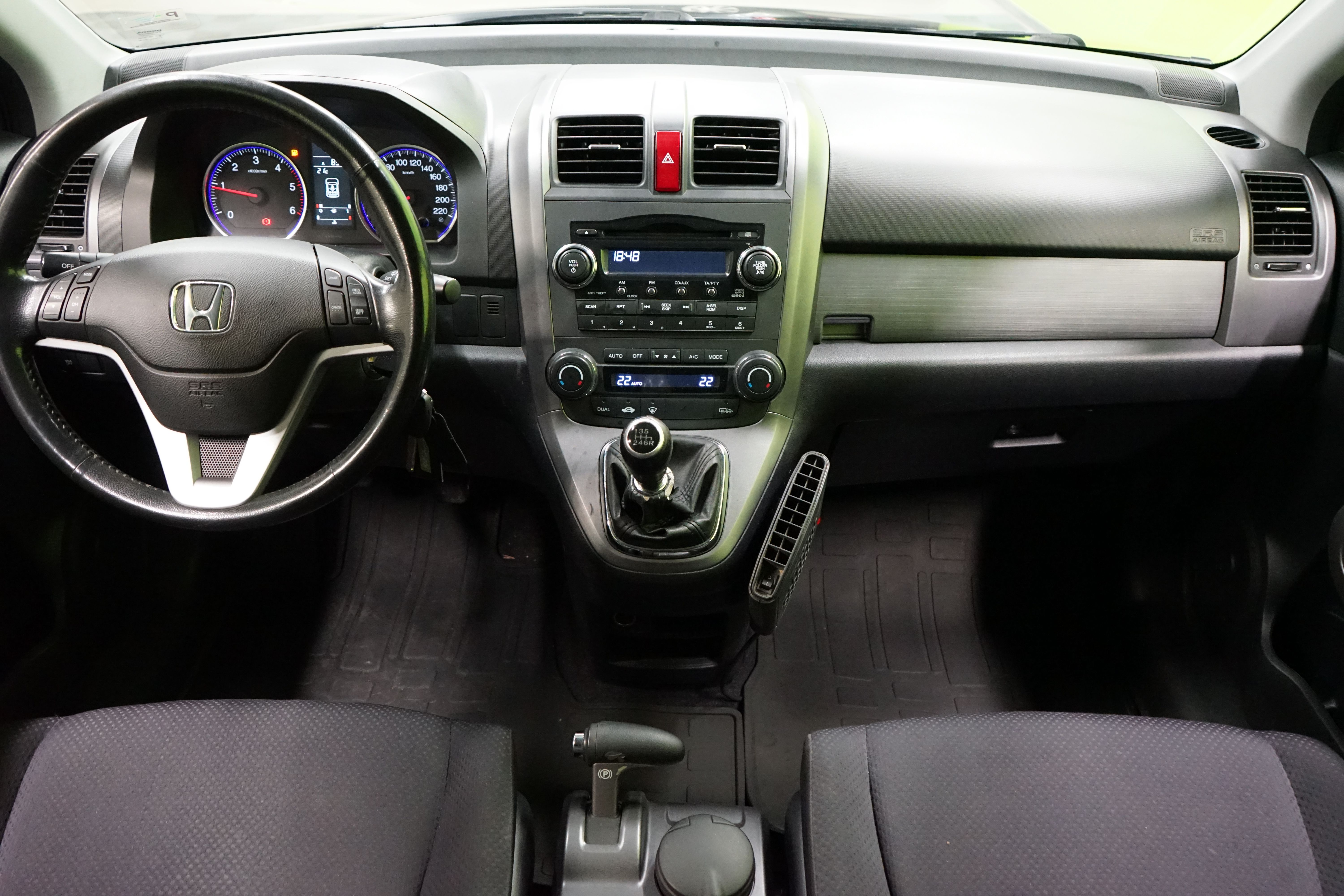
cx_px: 672
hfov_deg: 65.5
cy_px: 448
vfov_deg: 46.4
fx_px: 1045
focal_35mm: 28
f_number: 5
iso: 6400
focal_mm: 28
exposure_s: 1/50
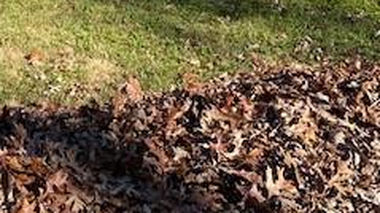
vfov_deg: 15.0
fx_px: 765
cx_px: 49
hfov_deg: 27.1
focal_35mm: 76
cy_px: -79
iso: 32
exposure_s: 1/772
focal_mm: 4.25
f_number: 1.8
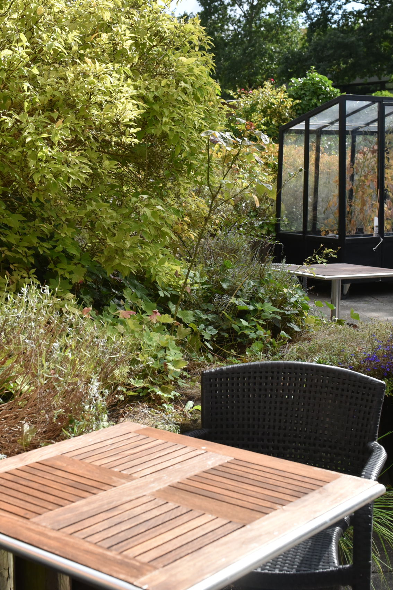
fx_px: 851
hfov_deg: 25.9
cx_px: 151
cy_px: 299
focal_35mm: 52
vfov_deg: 38.2
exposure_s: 1/3200
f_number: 6.3
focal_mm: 34
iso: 2000
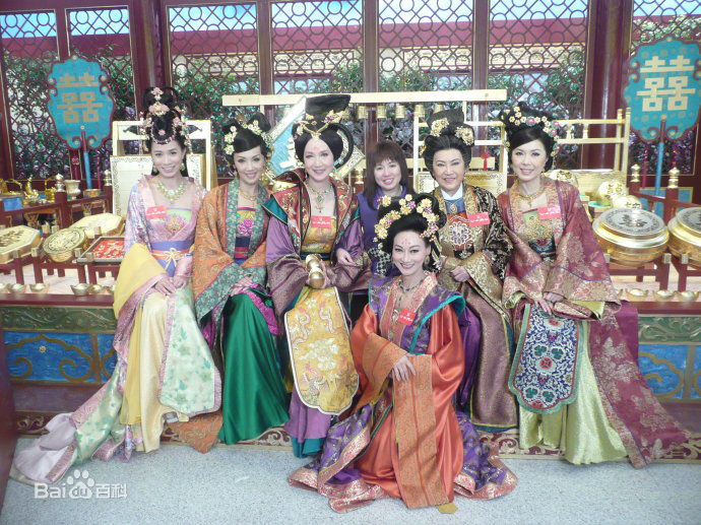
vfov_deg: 49.7
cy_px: 262
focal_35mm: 28
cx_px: 350
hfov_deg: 63.5
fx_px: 567
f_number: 3.3
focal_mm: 4.6
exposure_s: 1/10
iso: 200
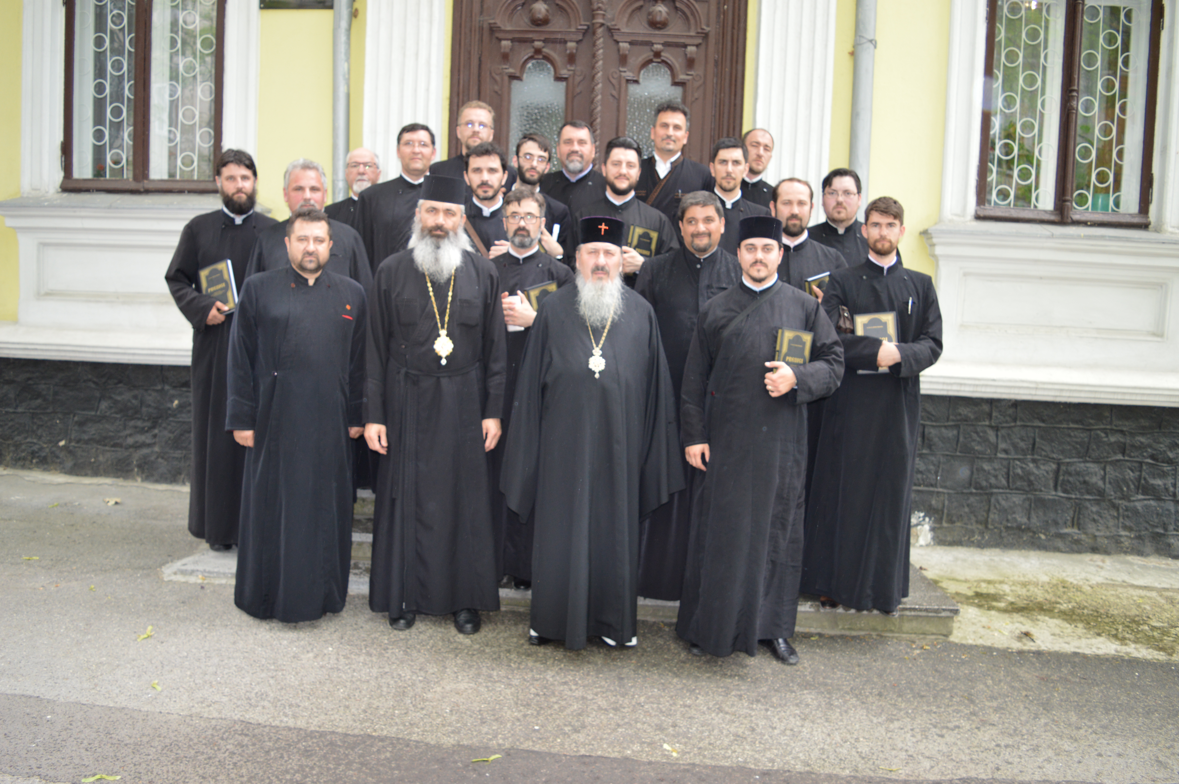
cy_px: 392
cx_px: 590
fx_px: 1669
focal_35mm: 51
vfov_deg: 26.4
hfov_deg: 38.9
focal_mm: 34
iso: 400
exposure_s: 1/100
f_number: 4.5
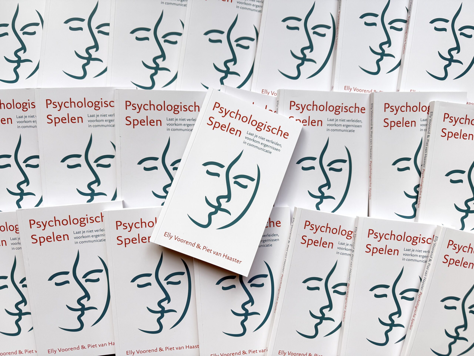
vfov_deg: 56.8
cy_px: 178
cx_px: 237
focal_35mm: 24
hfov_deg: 71.6
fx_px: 329
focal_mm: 6.76
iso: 125
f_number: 1.78
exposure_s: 1/121
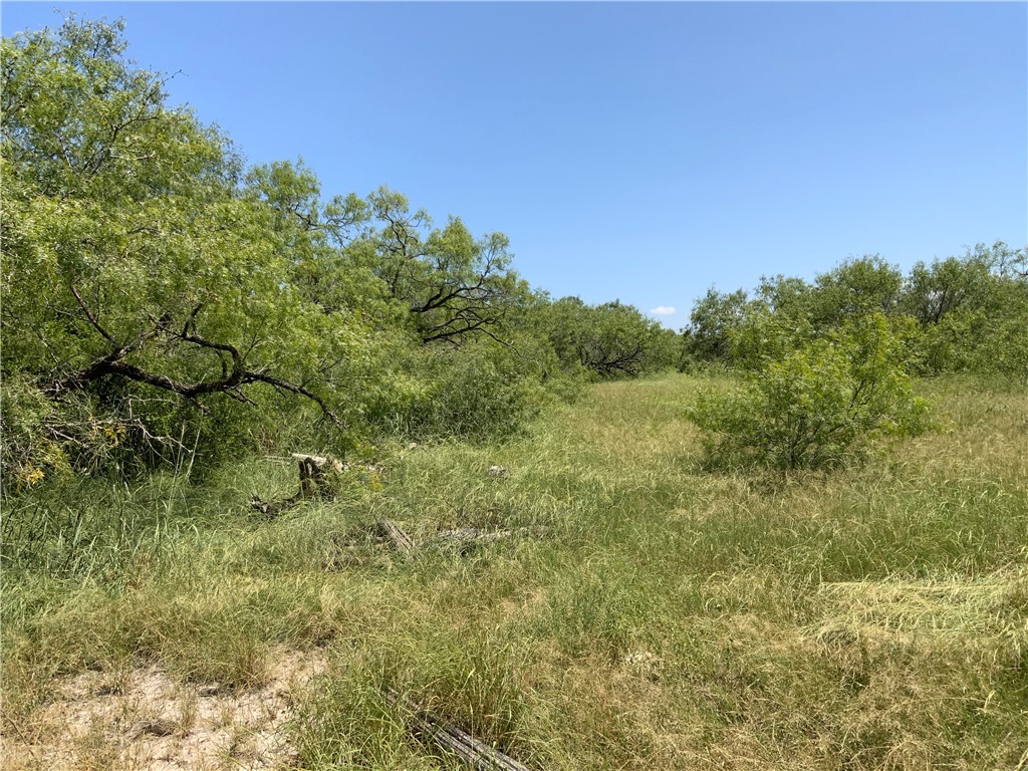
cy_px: 386
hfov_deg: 61.7
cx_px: 514
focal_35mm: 29
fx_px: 861
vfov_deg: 48.2
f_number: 1.8
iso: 16
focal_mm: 3
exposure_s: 1/2058
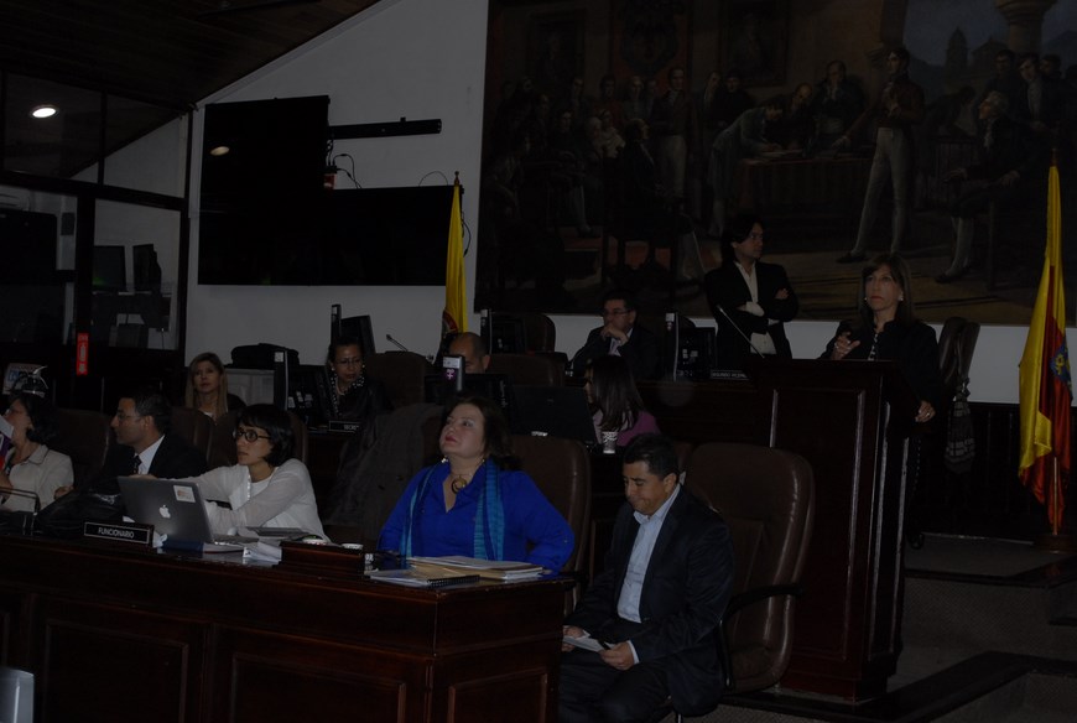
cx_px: 538
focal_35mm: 51
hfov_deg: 38.8
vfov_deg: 26.6
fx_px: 1529
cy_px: 362
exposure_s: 1/100
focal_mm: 34
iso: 400
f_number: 7.1
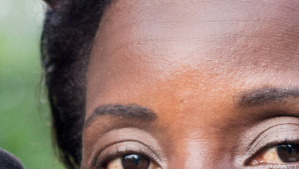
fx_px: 2887
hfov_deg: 5.9
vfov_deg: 3.3
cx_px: -24
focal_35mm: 364
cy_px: 267
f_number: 2.8
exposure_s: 1/125
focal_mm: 50
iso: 800
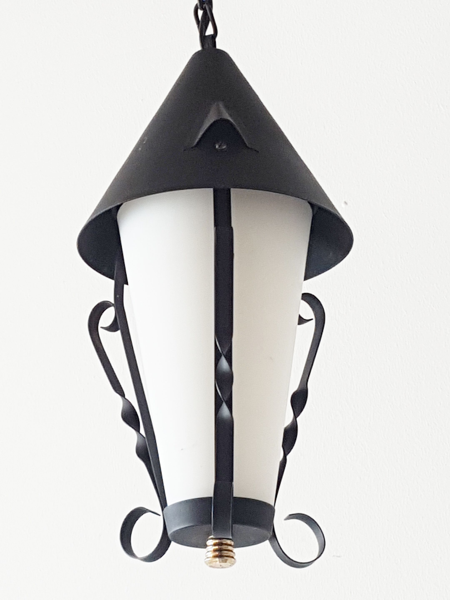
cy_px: 300
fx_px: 451
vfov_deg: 67.3
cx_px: 225
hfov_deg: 53.1
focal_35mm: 26
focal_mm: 4.2
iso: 50
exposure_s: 1/117
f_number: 1.7
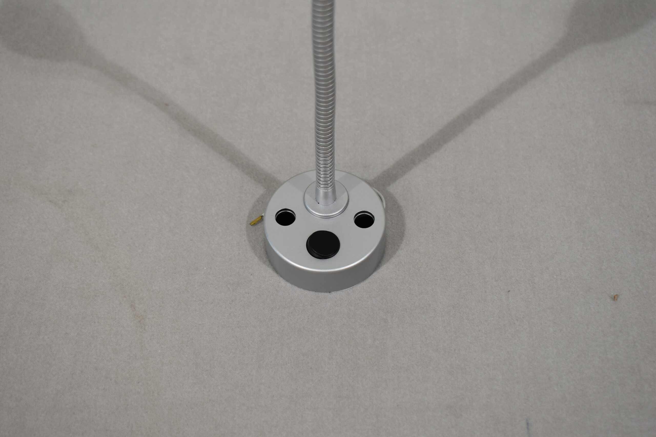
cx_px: 328
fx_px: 957
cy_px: 218
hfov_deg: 37.8
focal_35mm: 52
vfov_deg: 25.8
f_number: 5.6
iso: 400
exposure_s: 1/125
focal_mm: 35
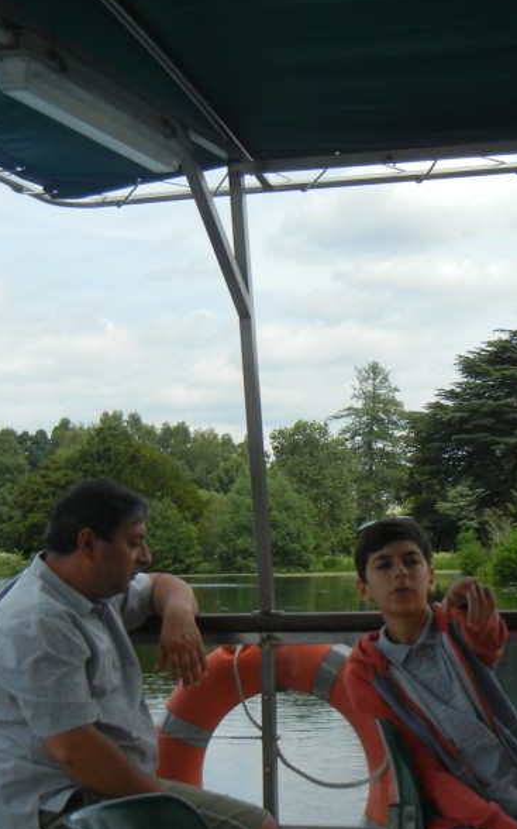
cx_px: 465
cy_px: 477
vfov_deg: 28.6
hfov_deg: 17.8
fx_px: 1625
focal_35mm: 72
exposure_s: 1/276
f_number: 7.4
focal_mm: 7.1
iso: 160
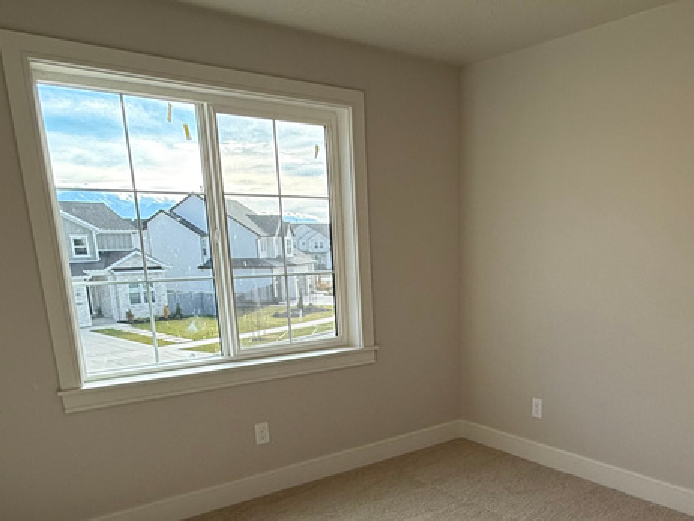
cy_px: 411
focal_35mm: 31
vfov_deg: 43.5
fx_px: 622
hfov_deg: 57.3
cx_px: 449
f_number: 2.2
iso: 64
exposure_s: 1/259
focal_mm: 2.22
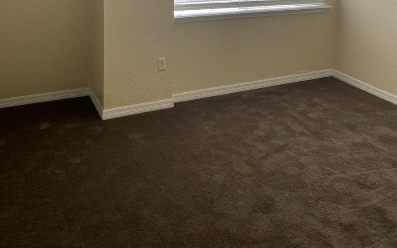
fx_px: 400
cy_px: -4
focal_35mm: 37
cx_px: 198
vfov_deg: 31.6
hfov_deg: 52.7
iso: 32
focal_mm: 4.25
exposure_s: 1/196
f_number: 1.8
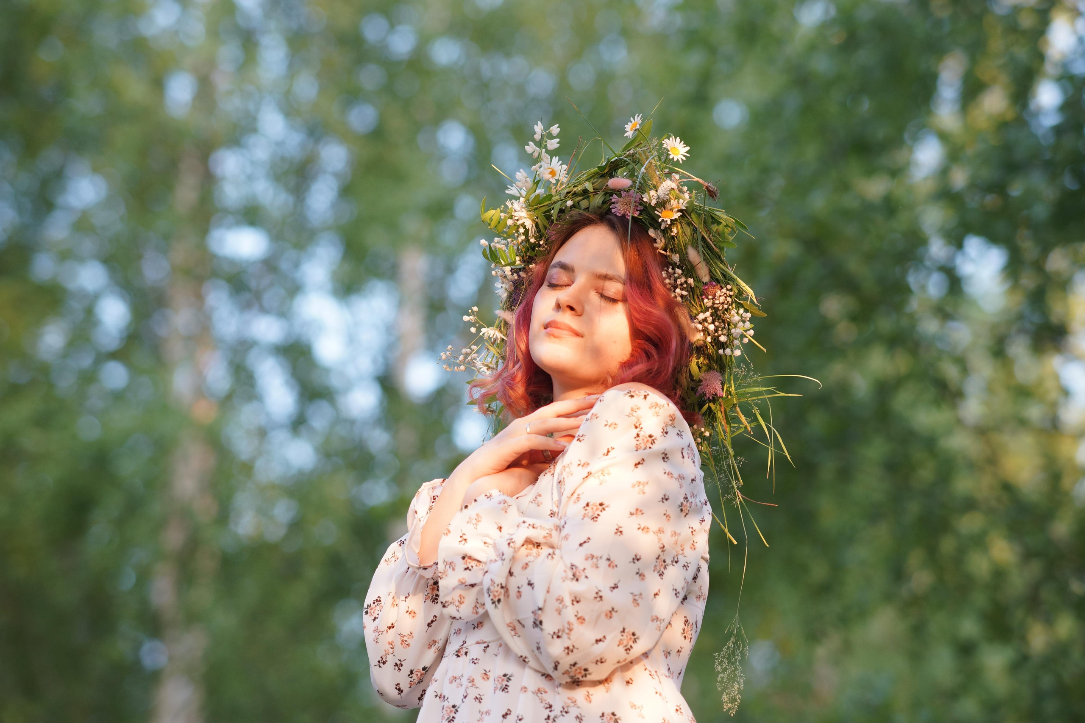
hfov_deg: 15.2
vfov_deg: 10.2
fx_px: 4069
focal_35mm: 135
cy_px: 362
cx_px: 542
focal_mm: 135
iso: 640
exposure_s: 1/320
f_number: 2.8
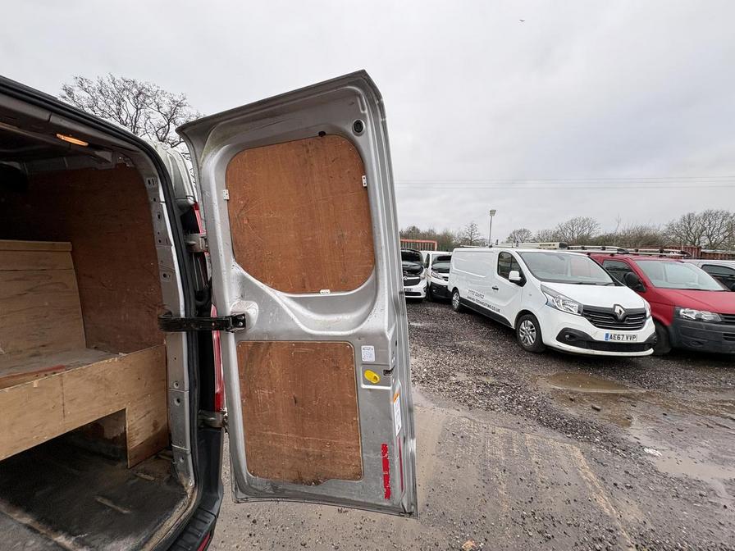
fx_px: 297
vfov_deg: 85.7
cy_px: 276
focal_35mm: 14
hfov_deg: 102.1
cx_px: 368
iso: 40
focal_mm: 2.22
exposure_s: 1/127
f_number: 2.2
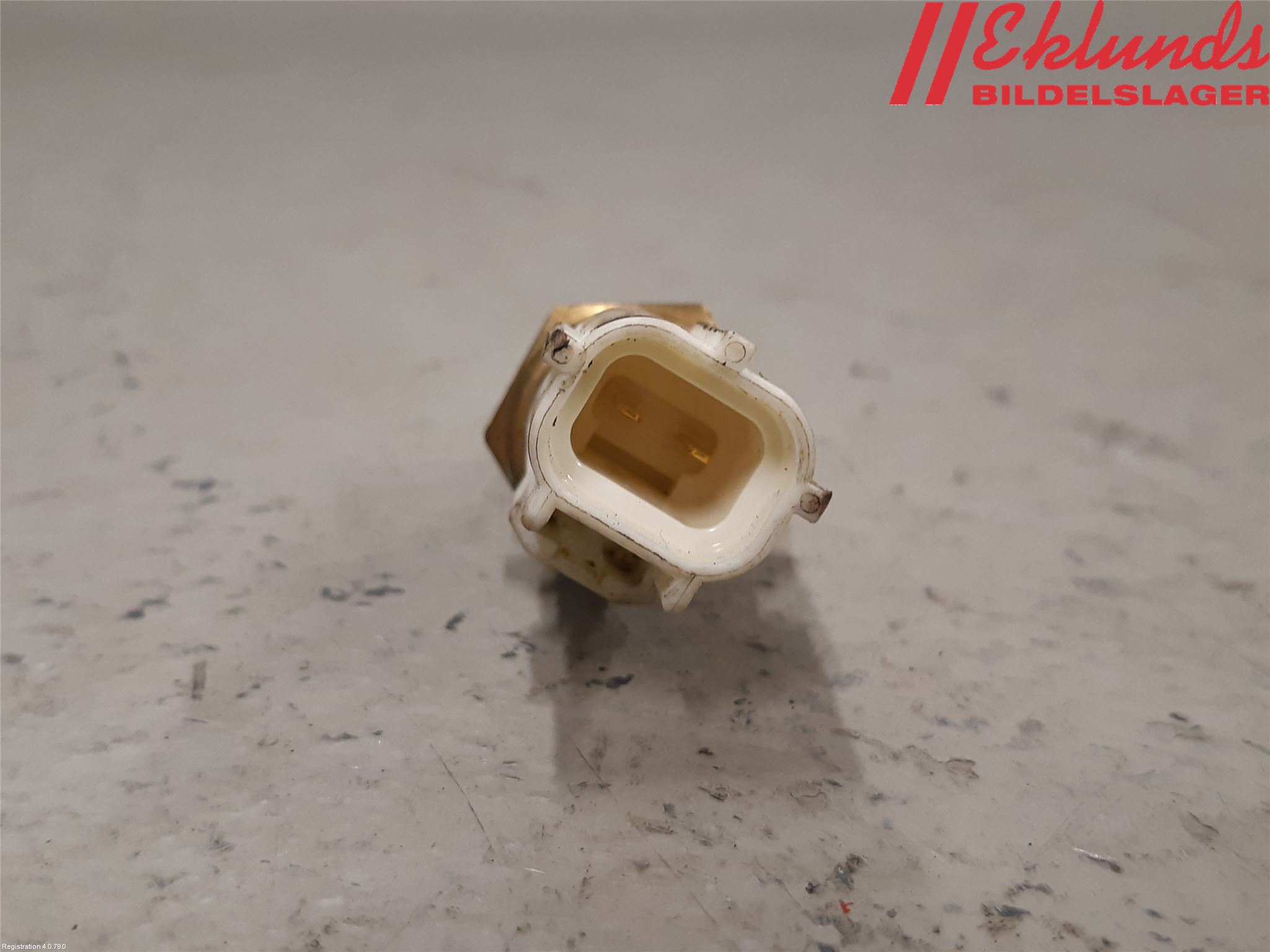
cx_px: 635
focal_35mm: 26
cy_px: 476
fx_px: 954
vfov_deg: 53.1
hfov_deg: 67.3
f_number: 1.7
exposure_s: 1/50
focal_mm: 3.93
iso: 125
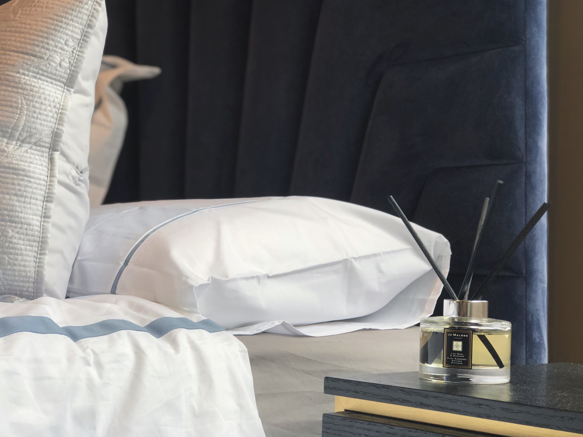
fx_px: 960
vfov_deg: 25.7
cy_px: 218
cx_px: 292
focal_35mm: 57
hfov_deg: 33.8
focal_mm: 6.6
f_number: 2.8
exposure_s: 1/33
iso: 25
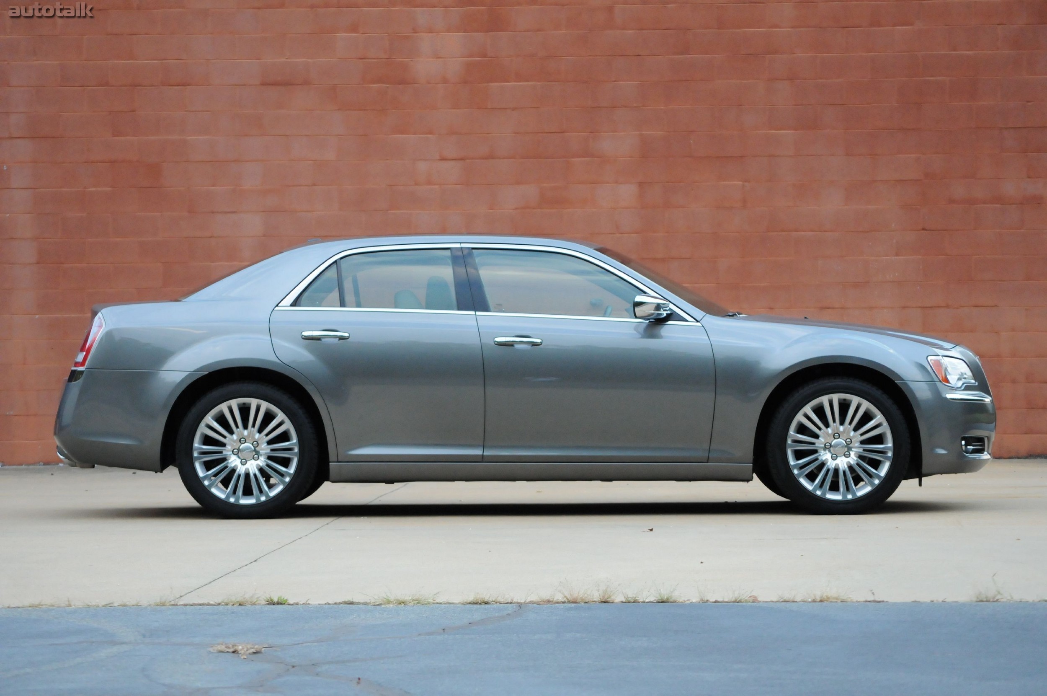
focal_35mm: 105
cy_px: 348
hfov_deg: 19.5
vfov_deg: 13.0
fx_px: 3050
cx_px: 524
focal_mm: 70
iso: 2000
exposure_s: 1/320
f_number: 5.6
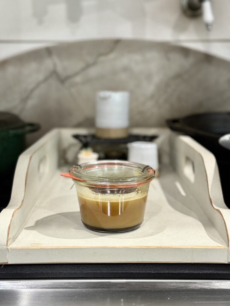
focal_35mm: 48
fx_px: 425
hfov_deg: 30.3
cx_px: 115
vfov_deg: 39.7
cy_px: 153
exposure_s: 1/40
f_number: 1.78
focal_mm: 6.76
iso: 320
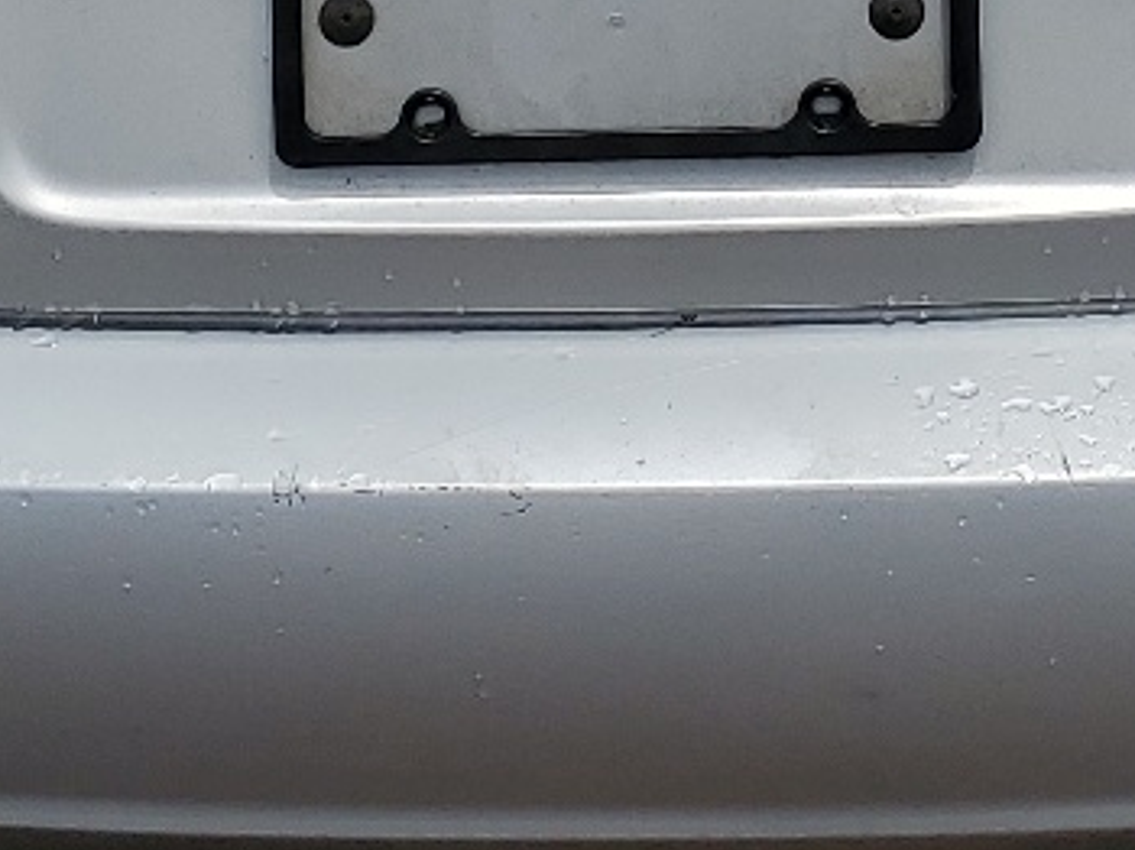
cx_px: 769
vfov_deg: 11.8
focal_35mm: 119
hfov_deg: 16.5
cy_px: -503
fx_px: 3899
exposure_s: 1/10000
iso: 50
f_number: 1.5
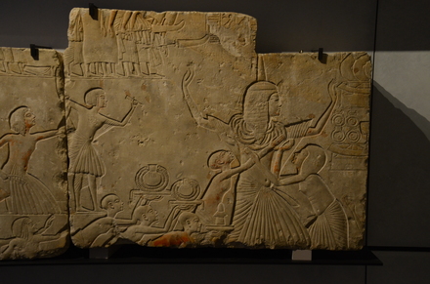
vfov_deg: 28.8
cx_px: 215
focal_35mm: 46
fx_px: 554
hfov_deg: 42.4
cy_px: 142
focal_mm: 31
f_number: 4
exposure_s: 1/50
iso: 1250
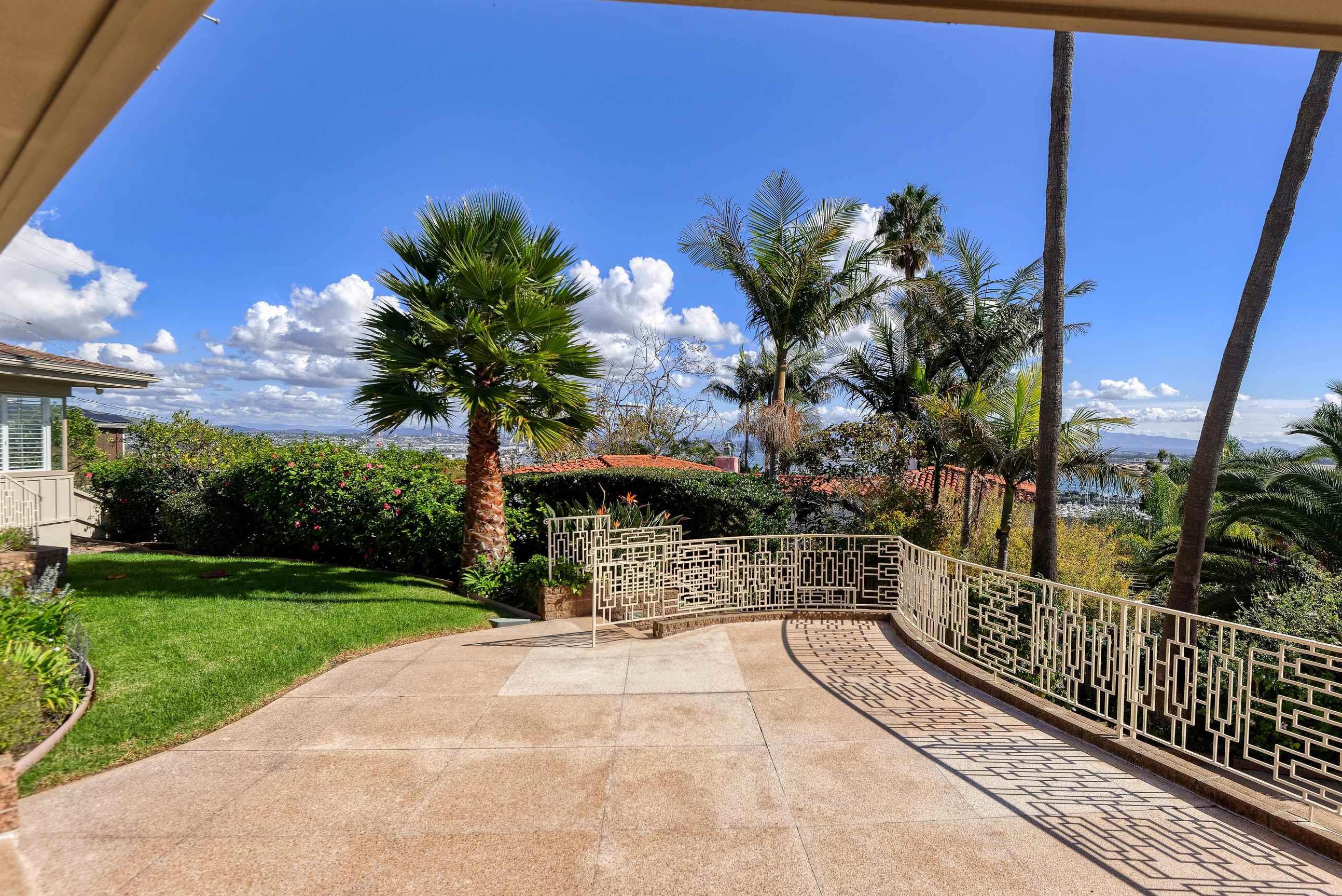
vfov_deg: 64.5
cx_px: 720
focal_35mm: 19
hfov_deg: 86.8
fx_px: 708
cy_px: 474
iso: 100
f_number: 5.6
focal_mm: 16
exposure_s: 1/640
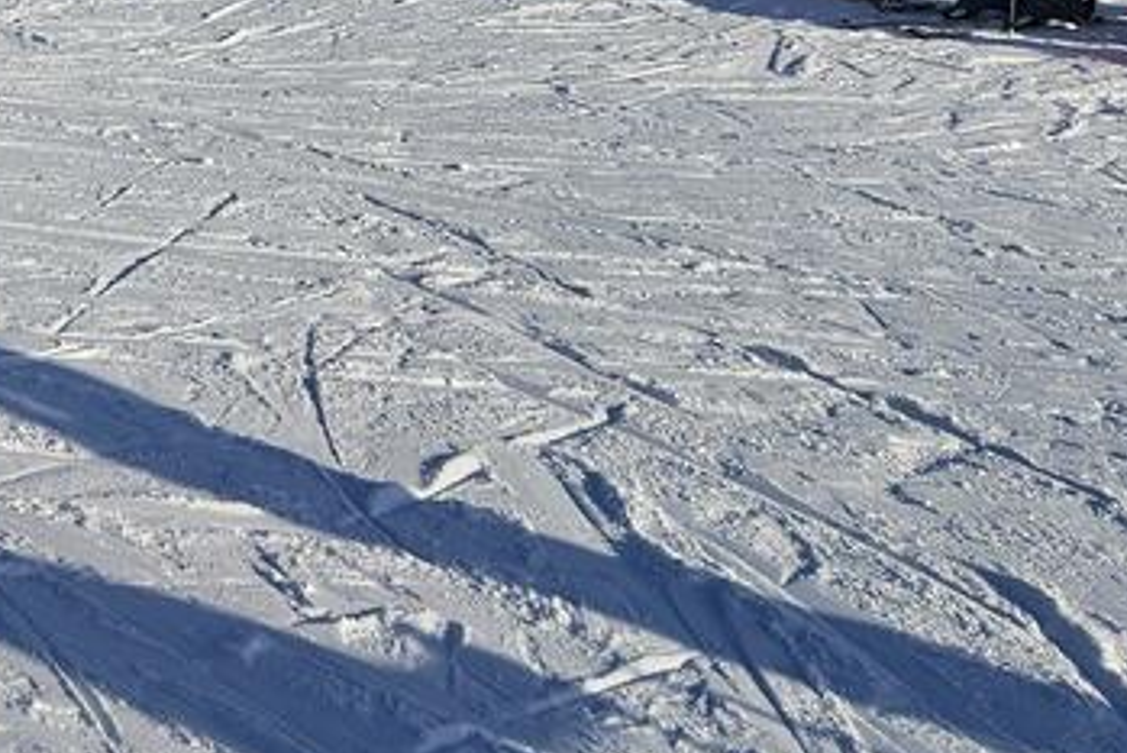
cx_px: -200
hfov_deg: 23.6
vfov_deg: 15.6
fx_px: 2474
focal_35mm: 79
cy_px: -452
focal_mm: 5.4
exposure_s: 1/3134
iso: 25
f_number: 1.8
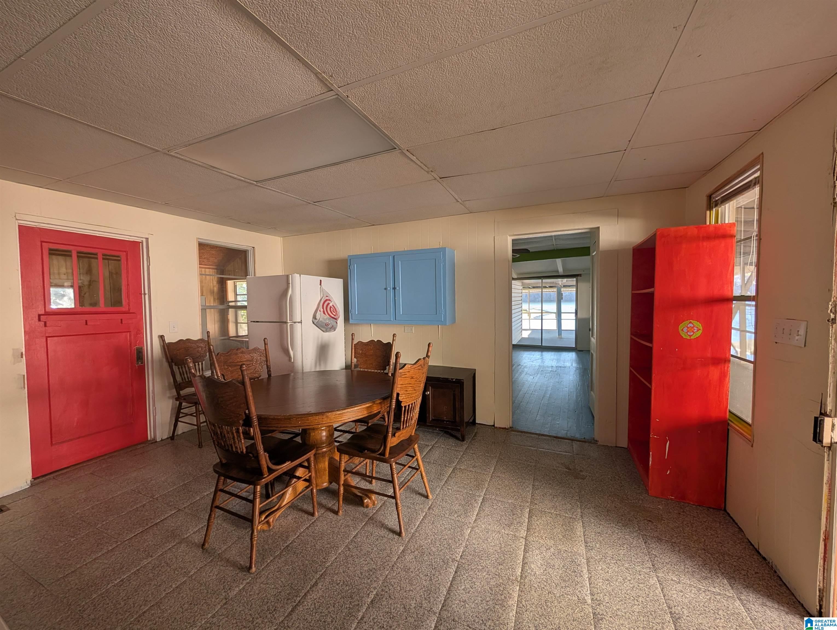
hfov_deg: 110.5
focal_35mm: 12
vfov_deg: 94.6
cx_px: 418
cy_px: 315
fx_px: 291
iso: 57
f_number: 1.7
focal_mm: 2.02
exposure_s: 1/50
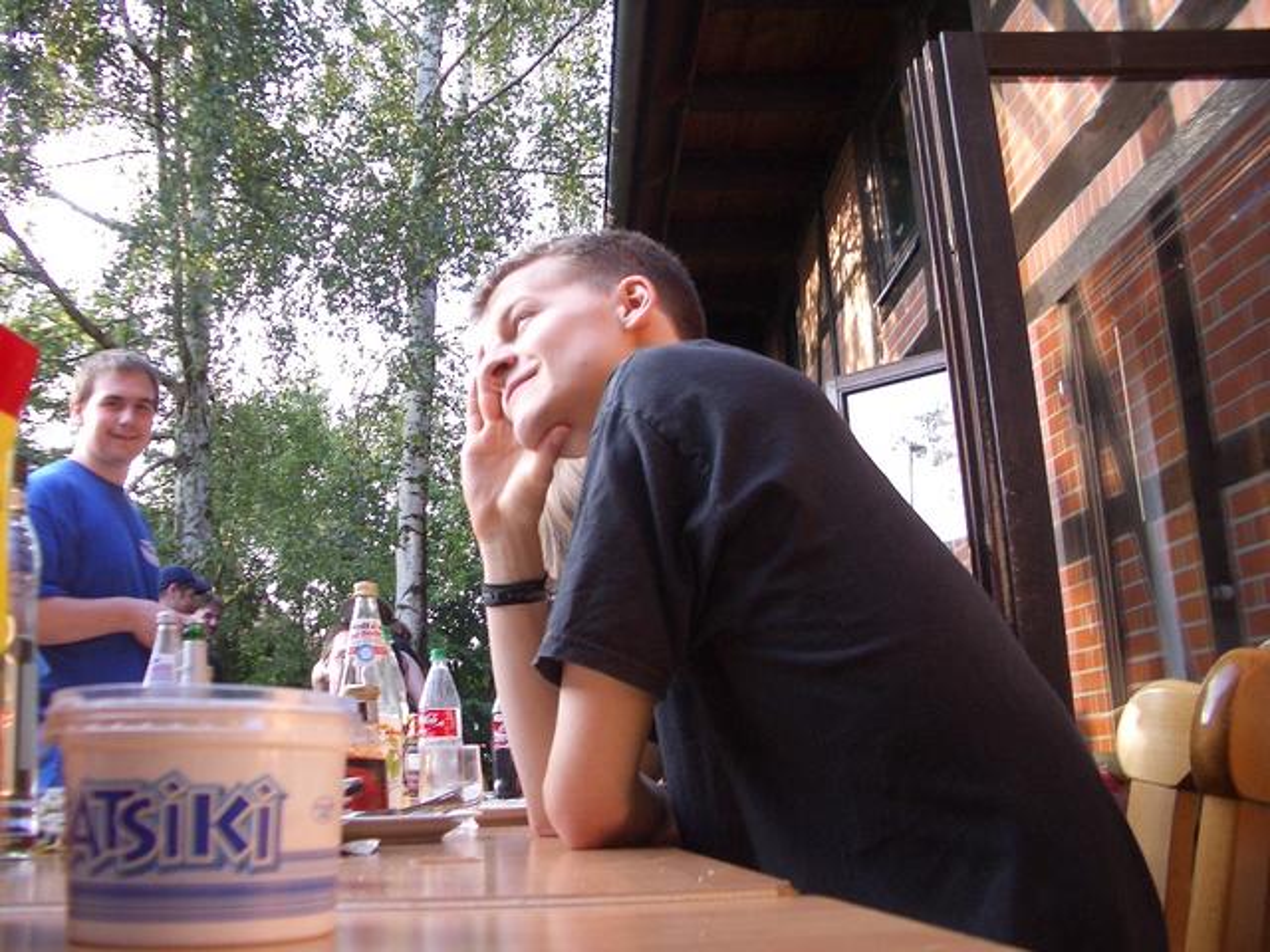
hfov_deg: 52.6
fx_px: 1284
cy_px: 476
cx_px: 635
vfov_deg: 40.7
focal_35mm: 35
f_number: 2.6
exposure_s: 1/125
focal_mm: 5.8
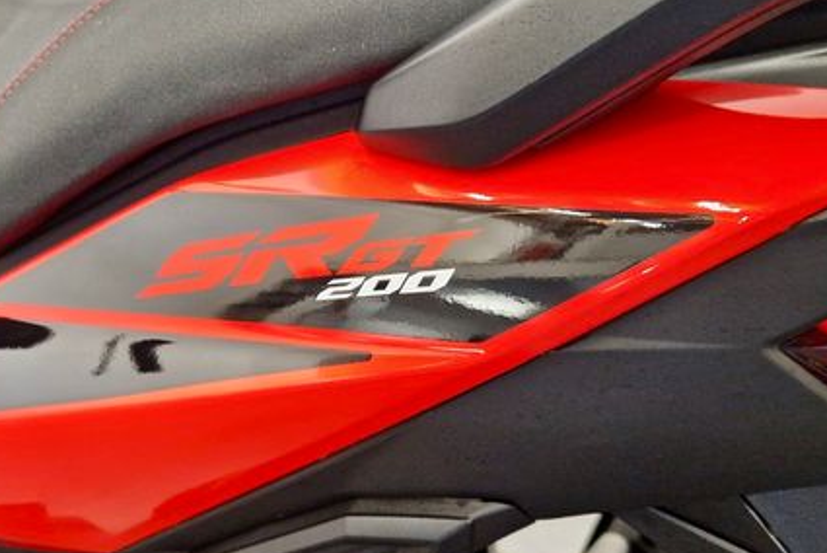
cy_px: 333
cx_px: 348
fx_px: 828
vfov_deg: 36.8
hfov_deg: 52.9
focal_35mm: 36
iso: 1000
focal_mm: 5.4
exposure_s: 1/100
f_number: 1.8
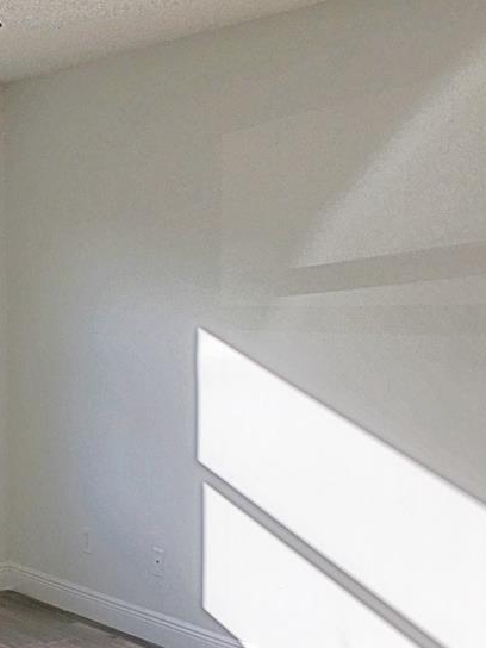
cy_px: 467
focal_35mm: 64
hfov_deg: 22.5
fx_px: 1198
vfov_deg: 29.9
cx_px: 81
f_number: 2.2
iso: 25
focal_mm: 4.15
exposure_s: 1/630
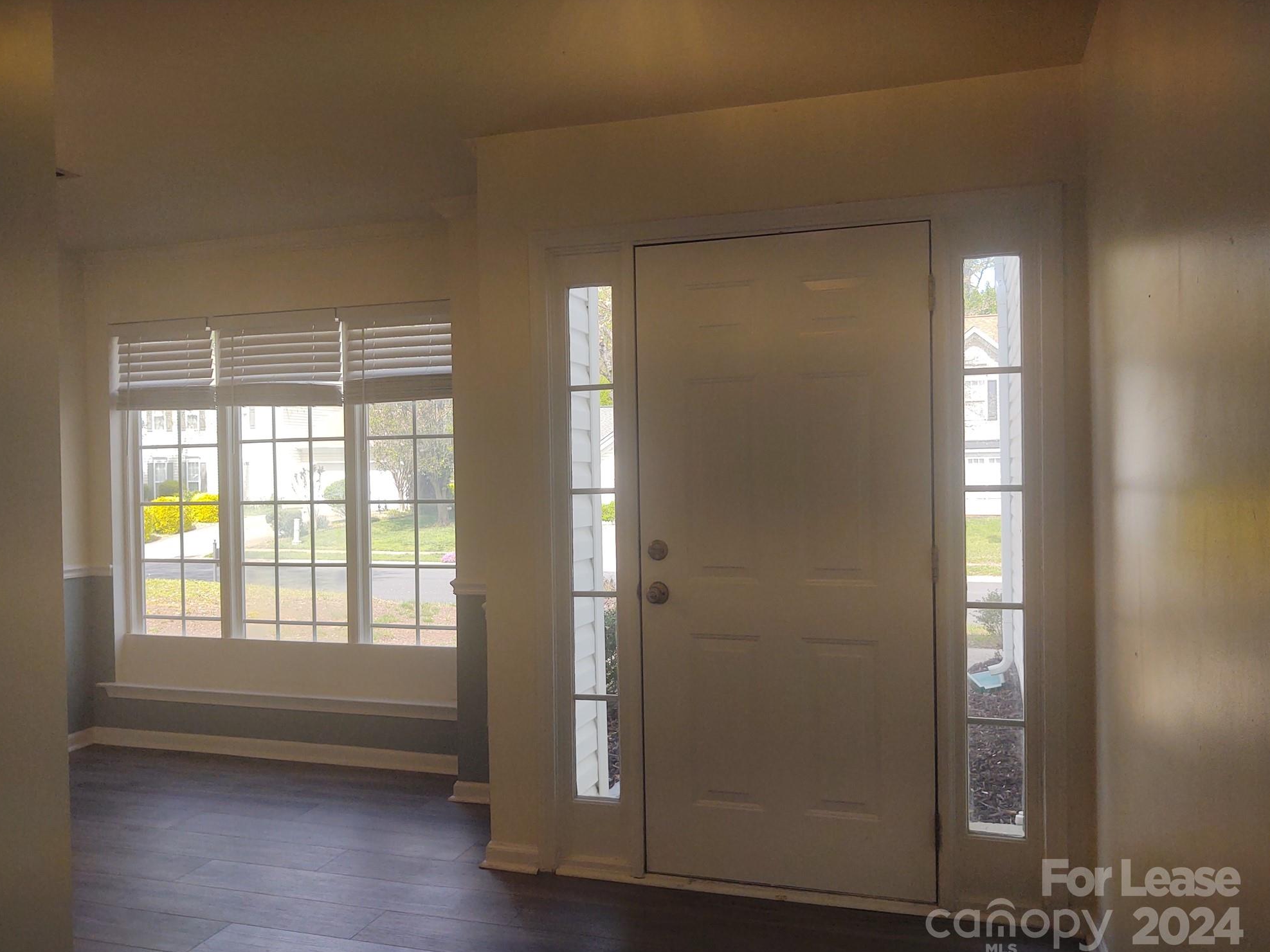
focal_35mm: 28
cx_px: 631
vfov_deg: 49.7
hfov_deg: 63.4
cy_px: 486
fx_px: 1027
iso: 100
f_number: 1.7
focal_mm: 4.75
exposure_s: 1/768
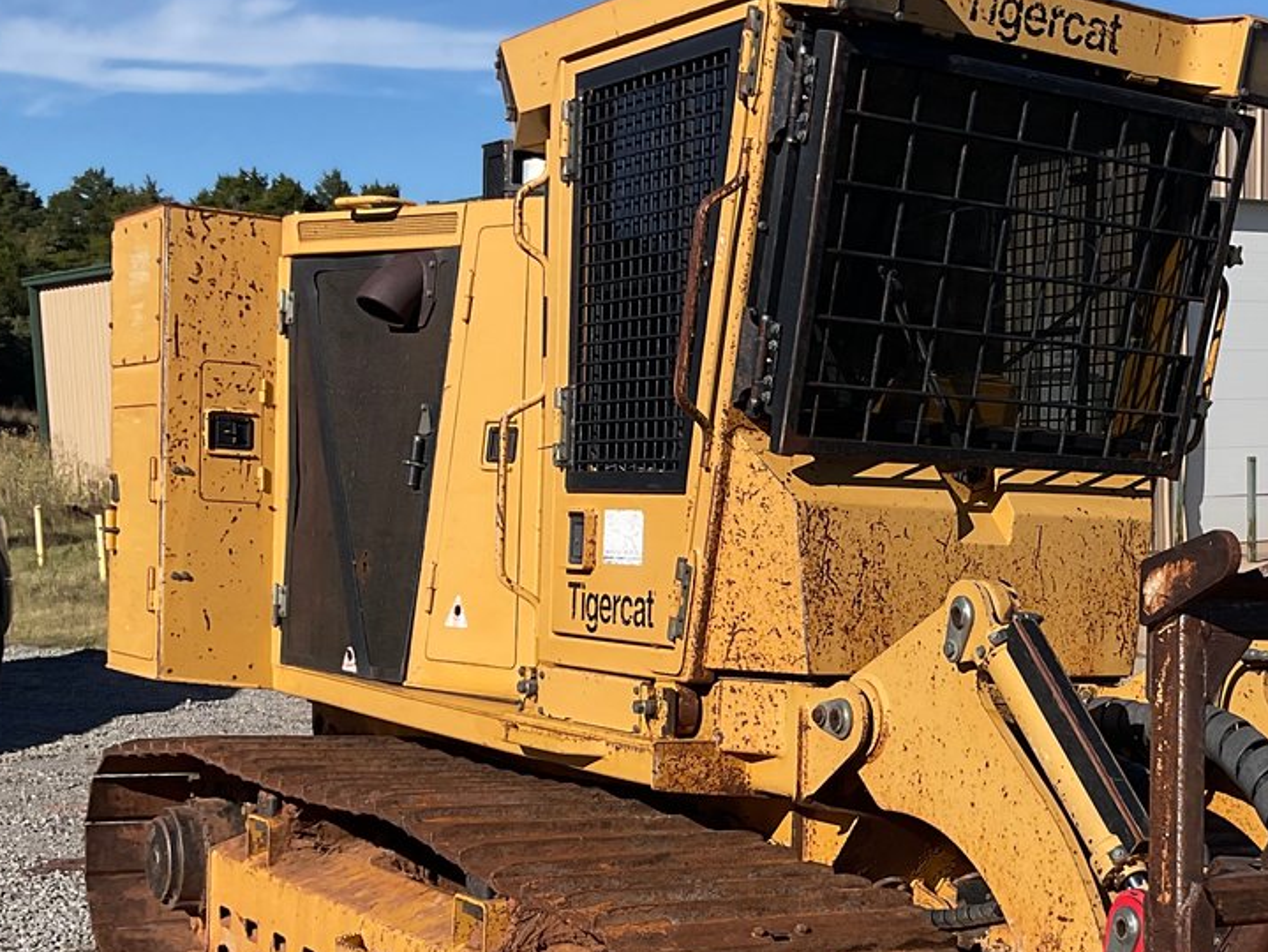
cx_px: 1026
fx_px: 2236
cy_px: 733
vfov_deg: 23.8
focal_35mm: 61
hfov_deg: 30.8
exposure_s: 1/2801
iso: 16
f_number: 1.8
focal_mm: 3
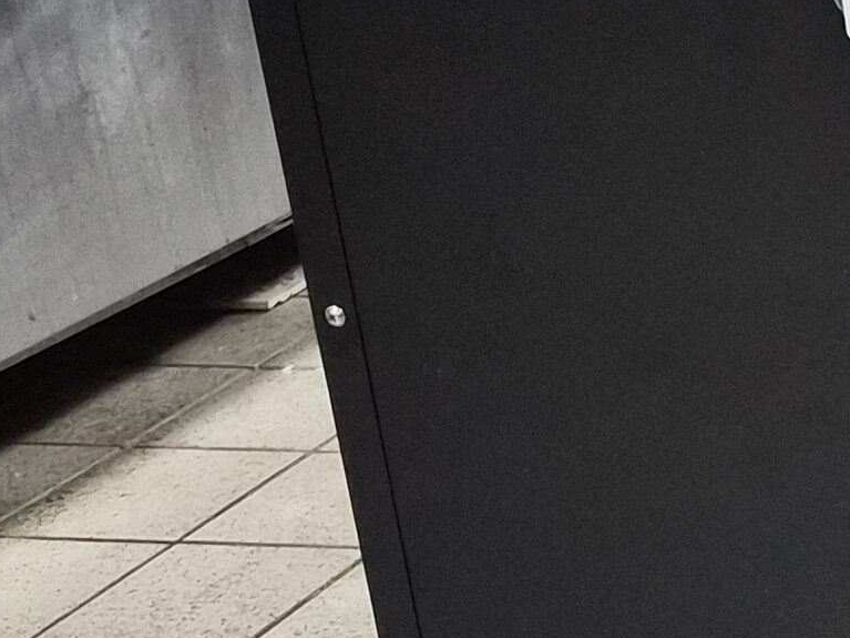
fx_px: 2946
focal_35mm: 120
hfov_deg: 13.6
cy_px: 88
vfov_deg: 12.3
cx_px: 1781
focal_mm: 5.4
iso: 1000
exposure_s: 1/120
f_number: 1.8
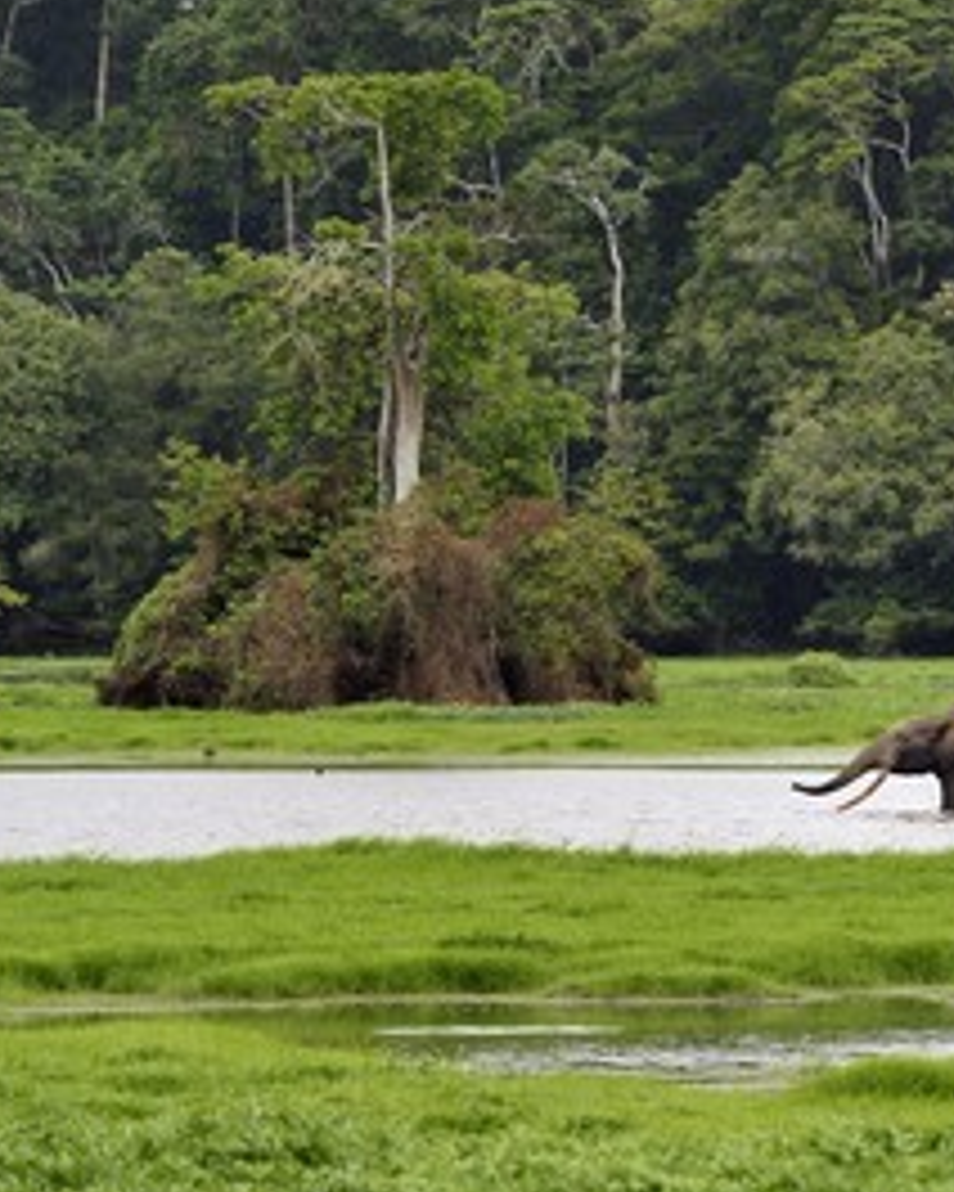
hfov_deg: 5.2
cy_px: 594
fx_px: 10517
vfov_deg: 6.5
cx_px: 598
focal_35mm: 298
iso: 800
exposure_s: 1/320
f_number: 11
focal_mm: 200
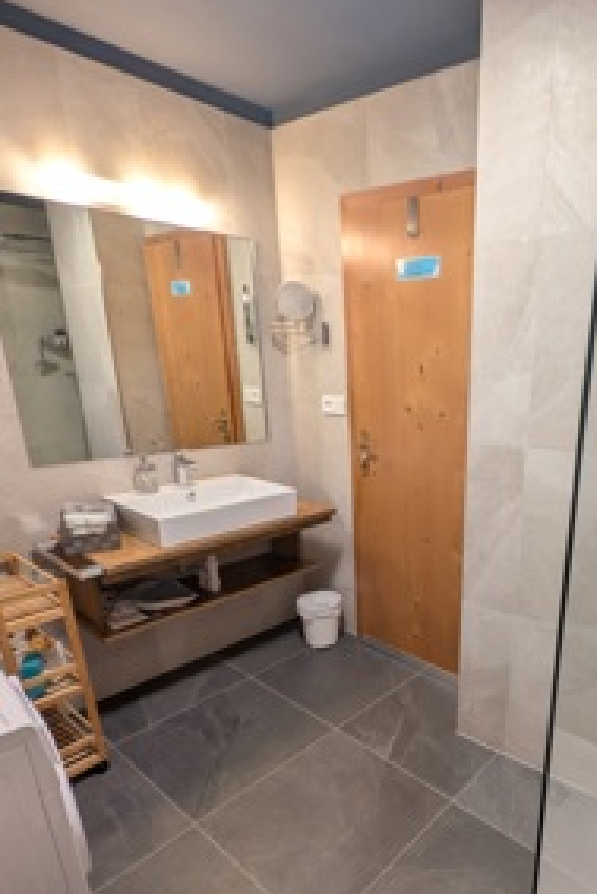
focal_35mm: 21
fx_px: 522
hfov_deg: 56.6
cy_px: 542
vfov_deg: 80.1
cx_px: 449
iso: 61
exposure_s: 1/20
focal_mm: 2.23
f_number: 1.95
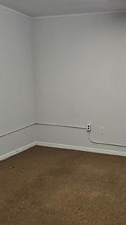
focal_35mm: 40
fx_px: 238
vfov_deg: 50.3
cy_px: 129
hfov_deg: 29.2
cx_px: 96
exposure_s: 1/120
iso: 320
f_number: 1.8
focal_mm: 5.4
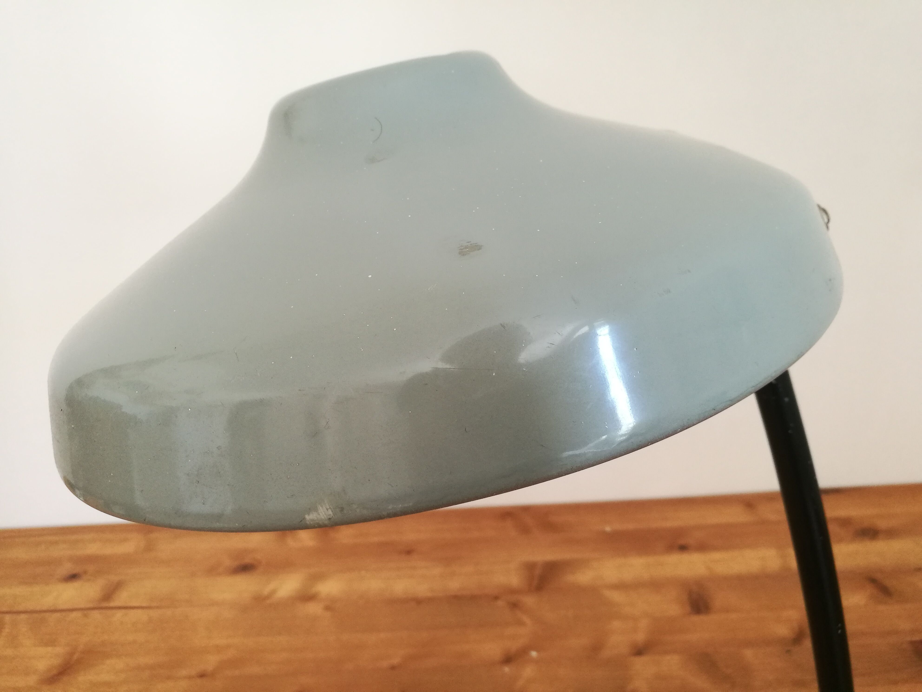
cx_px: 461
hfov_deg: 65.3
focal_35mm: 27
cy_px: 346
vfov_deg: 51.4
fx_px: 719
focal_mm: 4.5
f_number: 2.2
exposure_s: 1/33.3
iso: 250
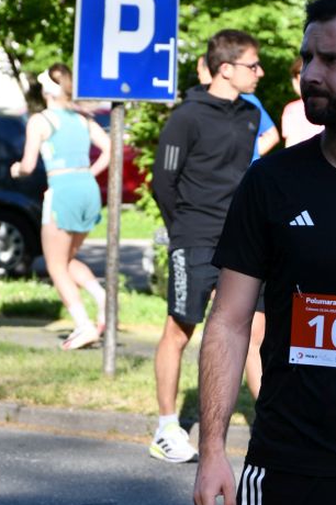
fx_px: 4599
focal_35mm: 328
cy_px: 422
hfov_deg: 4.2
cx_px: 335
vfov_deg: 6.3
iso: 200
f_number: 8
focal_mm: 105
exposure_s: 1/250
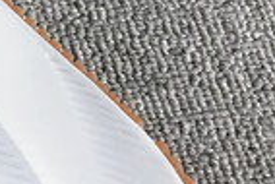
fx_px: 1560
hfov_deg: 8.8
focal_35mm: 204
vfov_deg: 6.7
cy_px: 63
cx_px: -473
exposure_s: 1/215
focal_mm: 3.3
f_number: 2.4
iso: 25
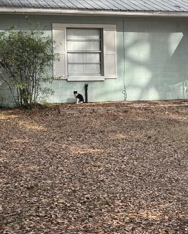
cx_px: 172
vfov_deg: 21.7
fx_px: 612
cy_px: 123
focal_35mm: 88
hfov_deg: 17.2
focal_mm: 6.76
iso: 64
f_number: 1.78
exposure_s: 1/1238
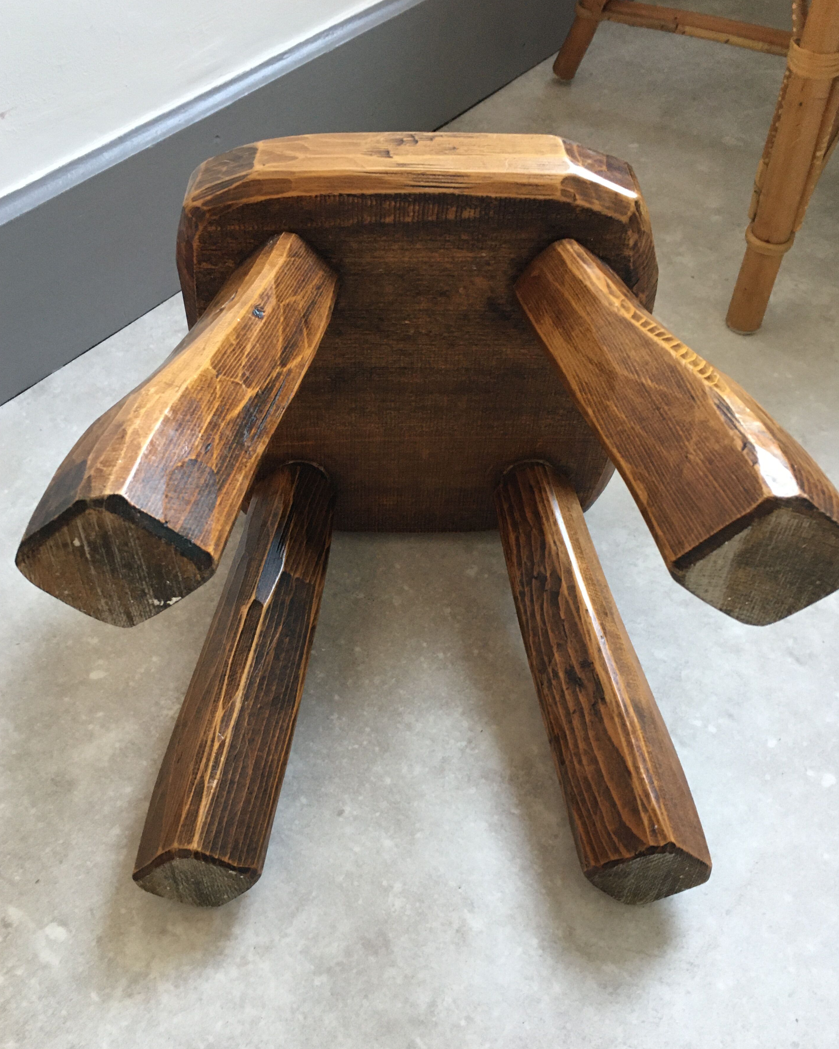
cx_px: 404
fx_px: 993
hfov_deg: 45.8
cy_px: 549
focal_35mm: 32
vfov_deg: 55.6
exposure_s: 1/30
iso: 125
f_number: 2.2
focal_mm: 4.15
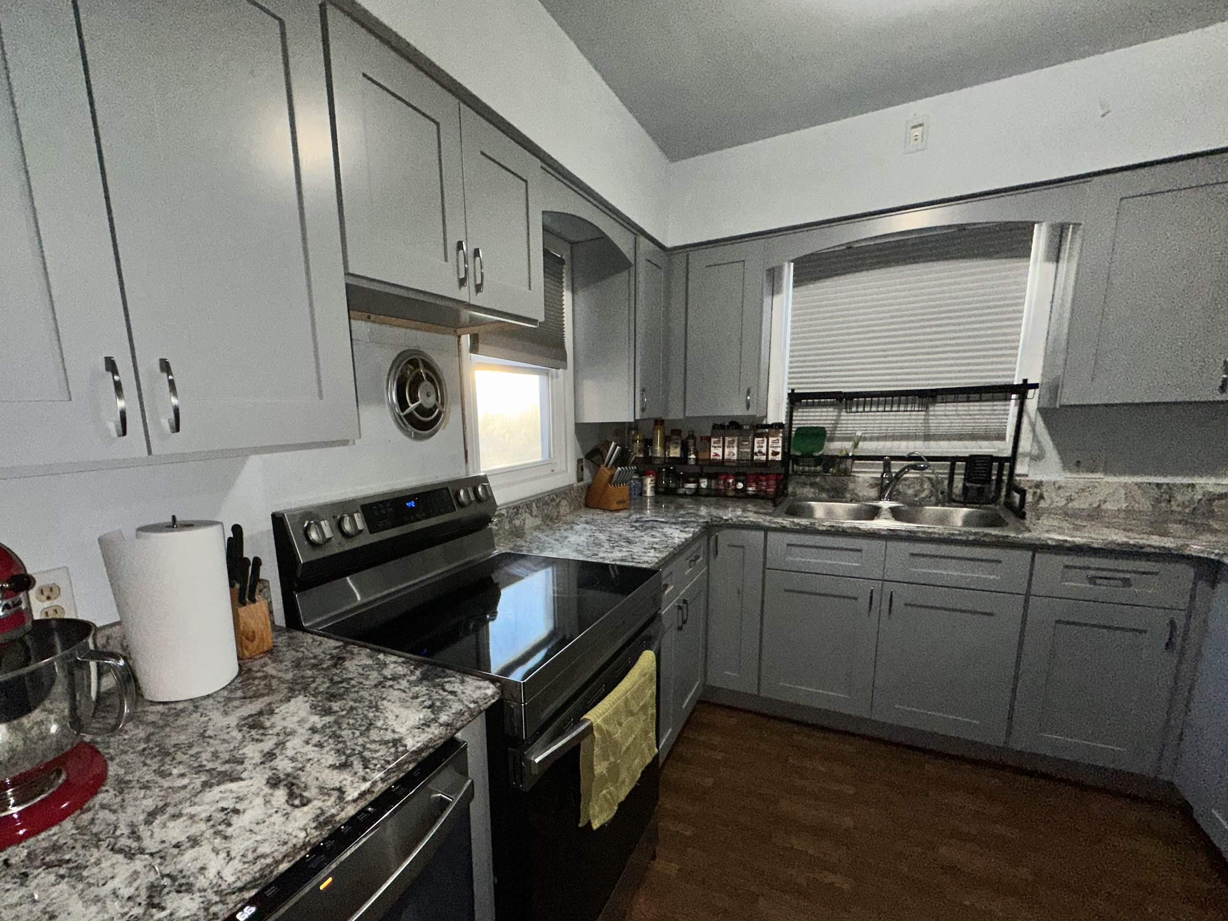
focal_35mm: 16
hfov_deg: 94.0
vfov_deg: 77.7
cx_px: 534
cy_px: 525
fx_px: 568
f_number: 2.2
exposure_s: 1/110
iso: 80
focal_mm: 2.22
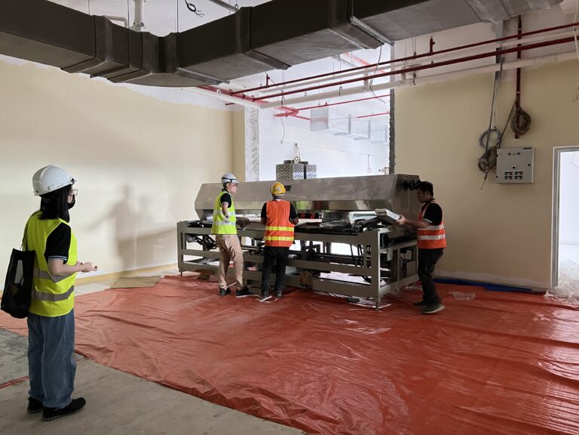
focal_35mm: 26
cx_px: 290
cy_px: 218
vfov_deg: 53.1
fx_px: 435
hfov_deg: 67.3
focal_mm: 5.7
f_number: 1.5
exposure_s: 1/34
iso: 400
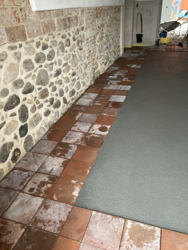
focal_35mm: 28
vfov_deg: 63.4
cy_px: 125
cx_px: 94
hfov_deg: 49.7
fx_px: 203
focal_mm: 3.99
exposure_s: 1/60
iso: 320
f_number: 1.8
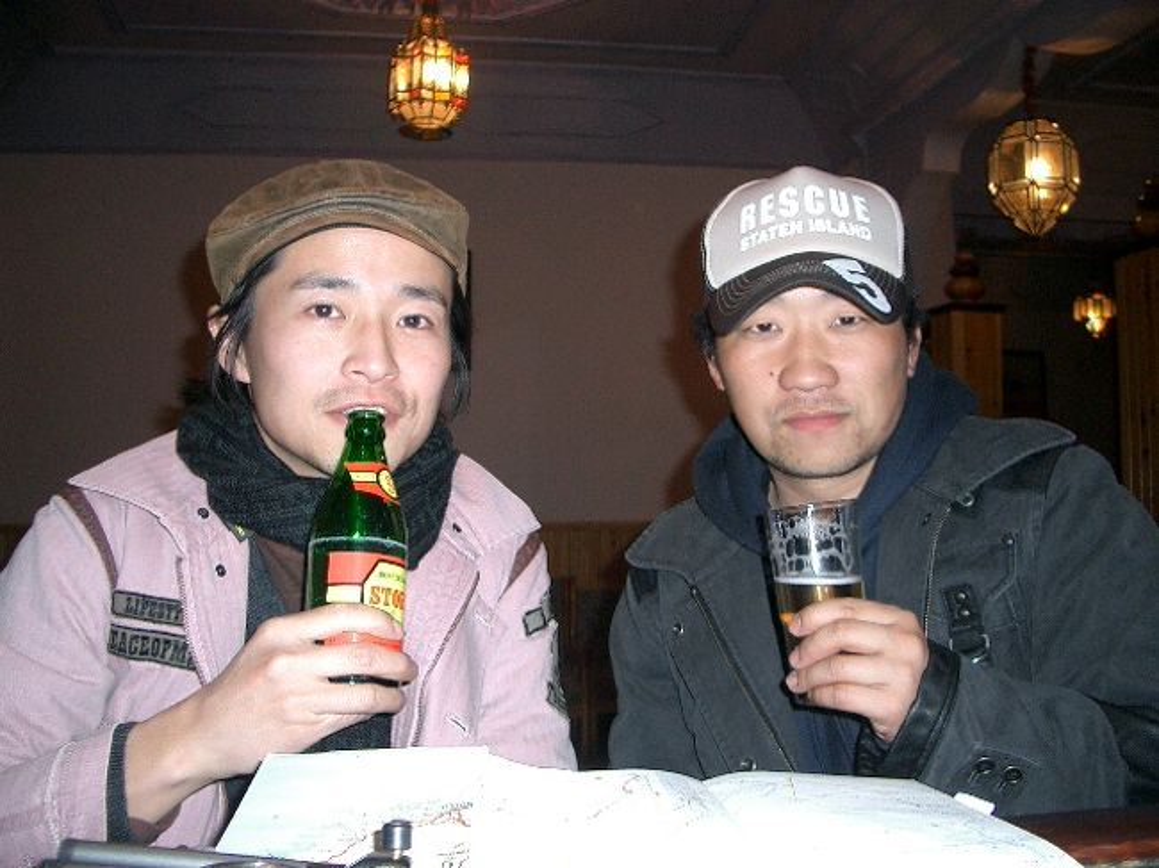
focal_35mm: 35
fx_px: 1171
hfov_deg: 52.6
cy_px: 434
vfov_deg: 40.7
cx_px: 580
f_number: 2.6
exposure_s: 1/40
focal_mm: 5.8
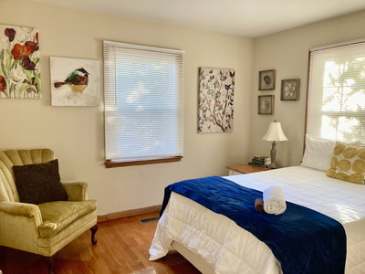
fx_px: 295
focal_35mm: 28
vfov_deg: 49.7
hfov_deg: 63.4
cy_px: 137
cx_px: 182
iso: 200
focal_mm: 3.99
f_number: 1.8
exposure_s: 1/60
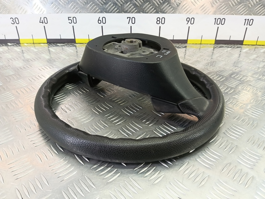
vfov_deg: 58.9
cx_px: 132
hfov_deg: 73.9
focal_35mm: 23
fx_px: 176
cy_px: 100
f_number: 1.6
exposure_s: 1/50
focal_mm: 4.11
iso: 165
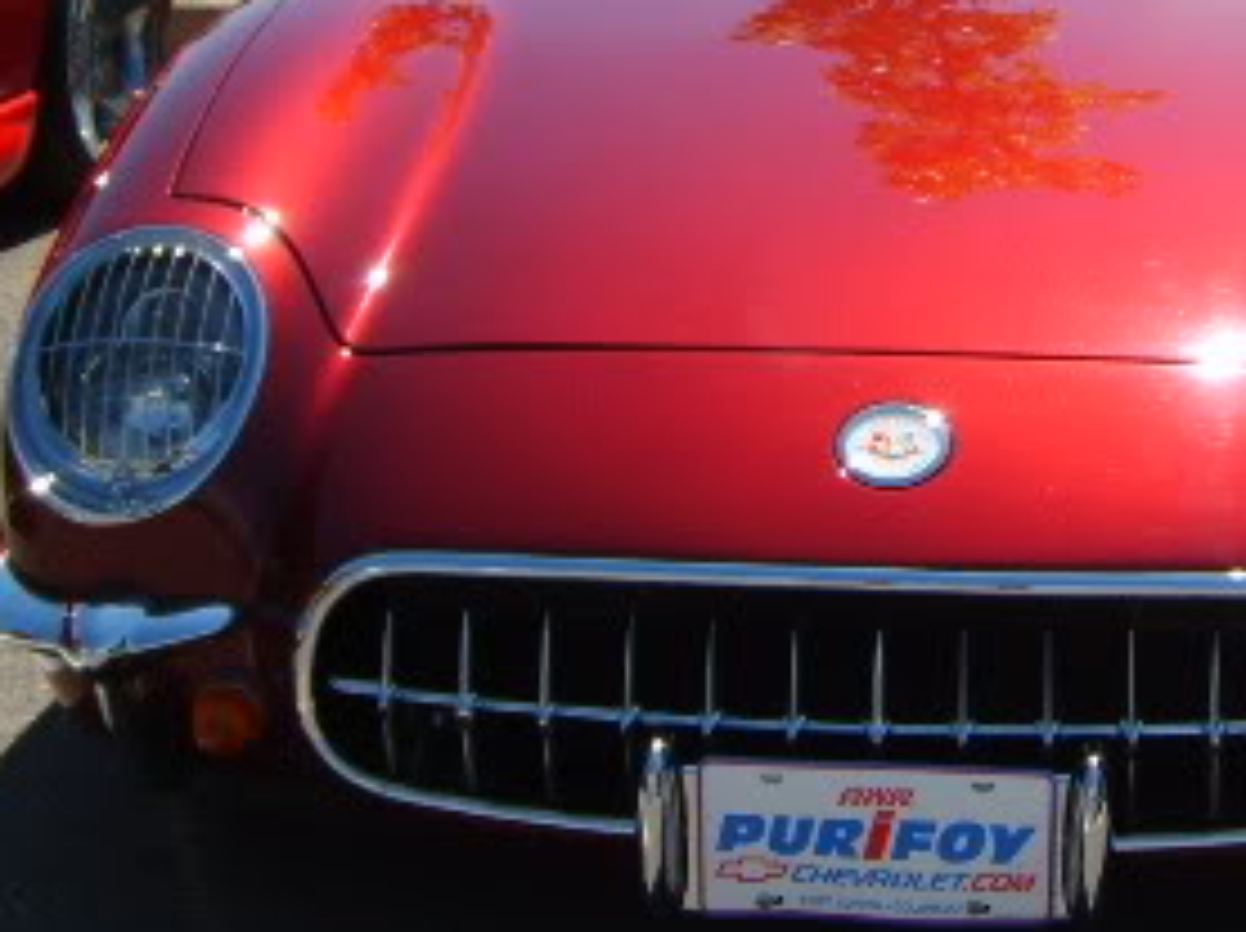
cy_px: 198
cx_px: 963
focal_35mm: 81
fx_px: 2912
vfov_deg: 18.0
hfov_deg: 23.9
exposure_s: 1/1000
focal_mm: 5.8
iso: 50
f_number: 2.8
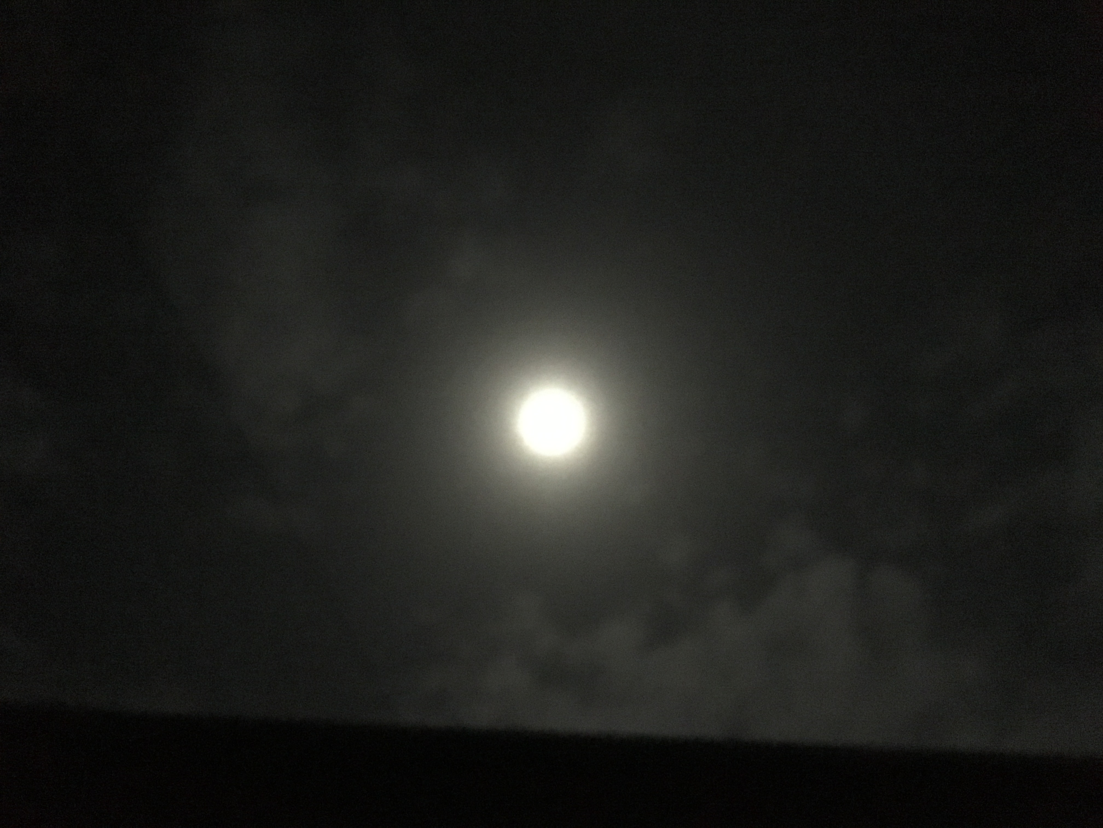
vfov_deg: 48.2
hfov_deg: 61.7
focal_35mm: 29
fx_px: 924
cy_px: 414
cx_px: 552
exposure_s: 1/17
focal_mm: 4.15
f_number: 2.2
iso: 2000
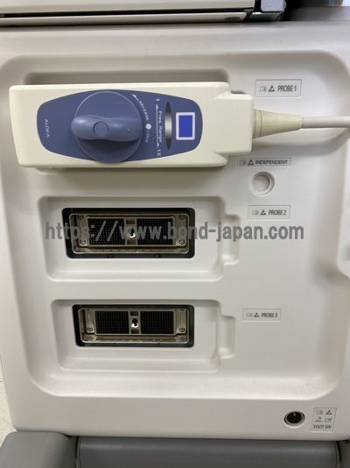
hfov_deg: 53.0
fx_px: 351
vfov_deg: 67.3
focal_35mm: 26
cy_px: 234
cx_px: 175
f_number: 1.8
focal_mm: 4.25
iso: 100
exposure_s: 1/120
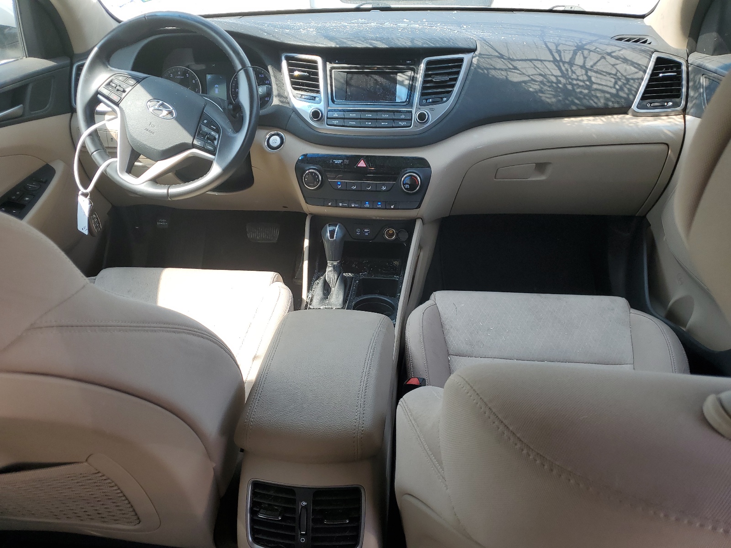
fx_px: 549
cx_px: 366
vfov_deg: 53.1
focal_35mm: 26
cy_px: 274
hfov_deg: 67.3
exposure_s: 1/435
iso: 50
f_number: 1.5
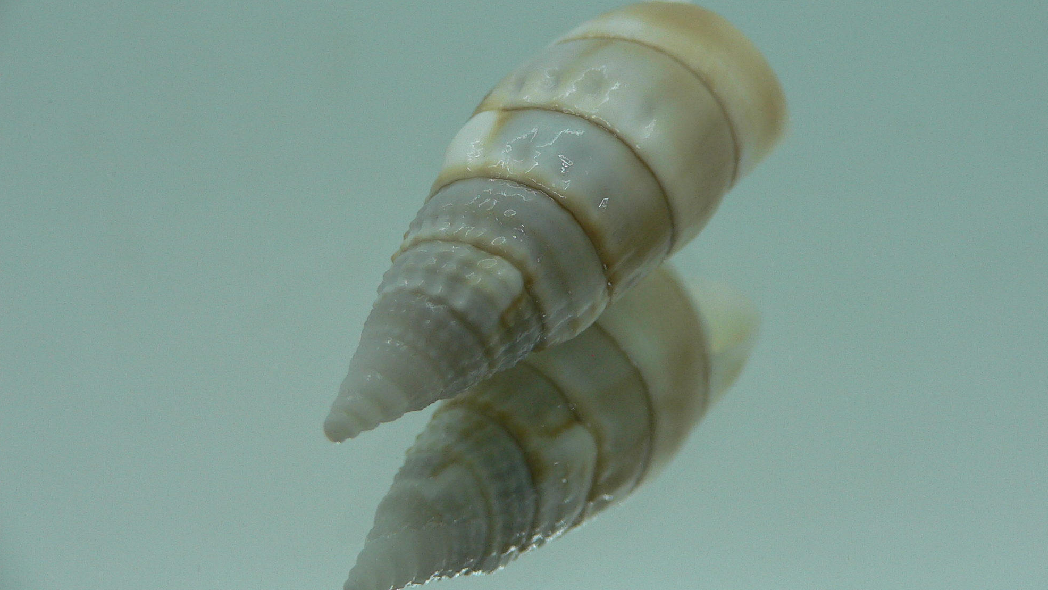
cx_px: 533
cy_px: 277
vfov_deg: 30.4
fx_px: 1084
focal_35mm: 39
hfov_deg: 51.6
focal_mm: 4.6
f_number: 2.8
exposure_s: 1/80
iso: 80
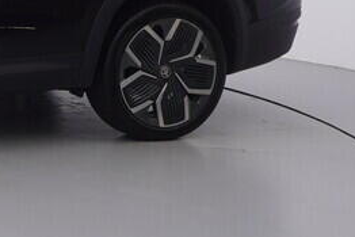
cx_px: -202
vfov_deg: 15.3
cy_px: 5
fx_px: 868
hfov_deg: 19.6
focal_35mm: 88
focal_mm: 15
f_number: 5
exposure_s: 1/80
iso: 200
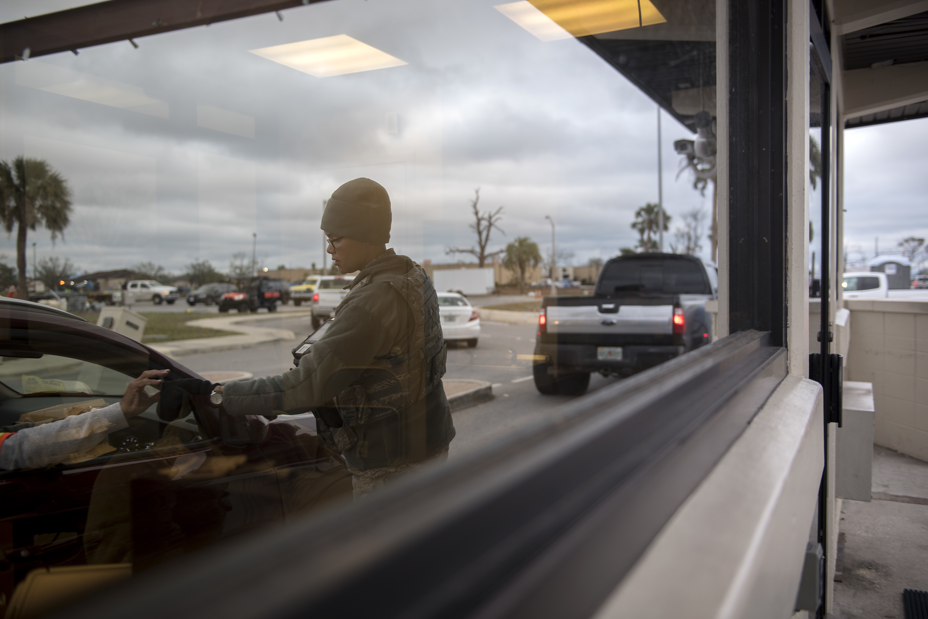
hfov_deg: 58.7
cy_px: 310
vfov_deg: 41.1
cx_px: 464
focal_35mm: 32
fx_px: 825
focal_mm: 32
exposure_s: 1/80
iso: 200
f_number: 2.8
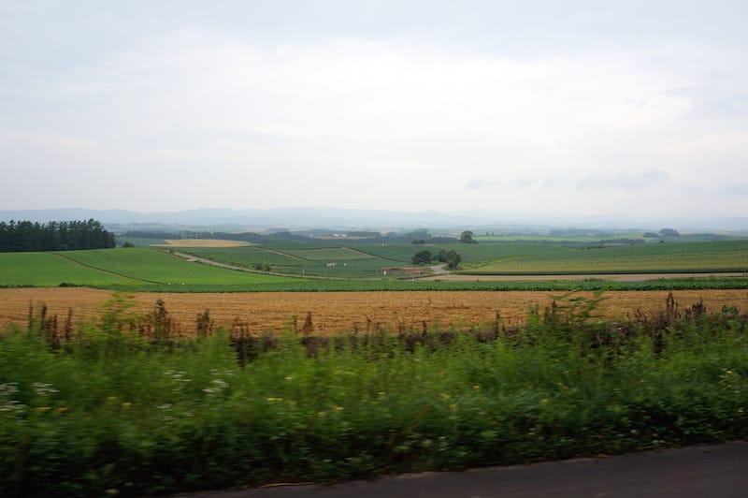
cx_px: 374
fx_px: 498
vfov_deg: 53.1
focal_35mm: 24
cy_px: 249
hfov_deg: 73.8
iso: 100
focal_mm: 16
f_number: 7.1
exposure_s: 1/200
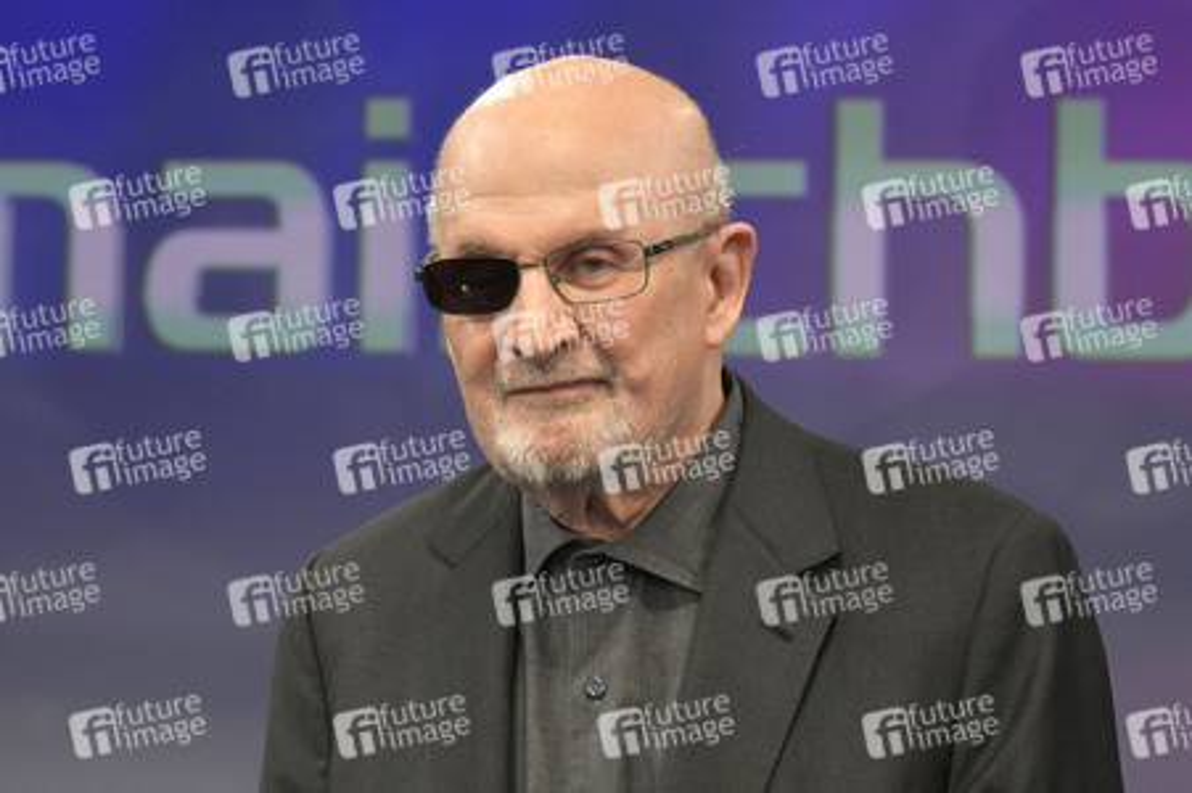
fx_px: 2316
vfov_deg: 19.4
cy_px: 396
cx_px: 596
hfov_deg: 28.9
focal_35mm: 70
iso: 2000
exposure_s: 1/200
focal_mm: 70
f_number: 7.1
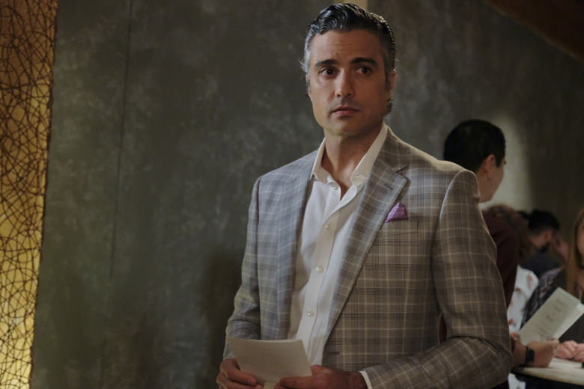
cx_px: 292
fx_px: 1006
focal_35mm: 62
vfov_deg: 21.9
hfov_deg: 32.4
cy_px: 194
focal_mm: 41.4
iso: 4000
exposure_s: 1/80
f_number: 2.8
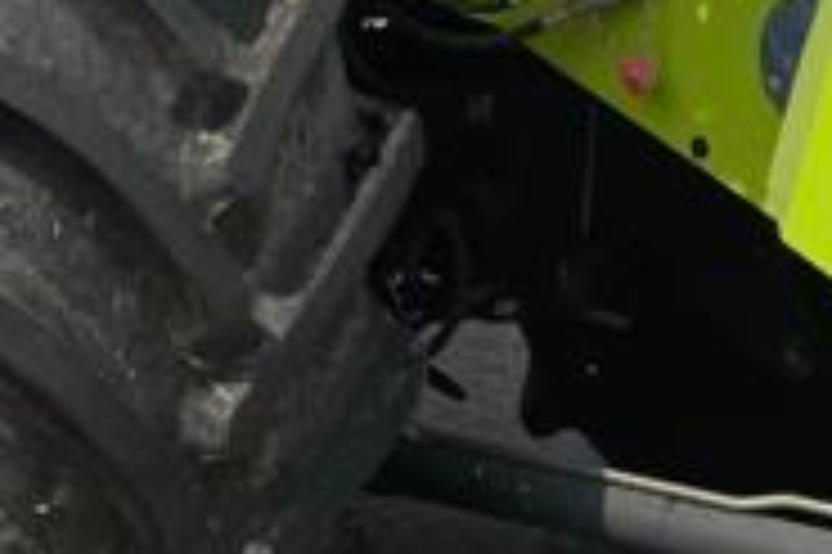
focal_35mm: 162
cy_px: -739
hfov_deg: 12.7
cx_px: 250
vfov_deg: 7.9
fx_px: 3741
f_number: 1.6
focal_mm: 4.2
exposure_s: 1/4132
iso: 32
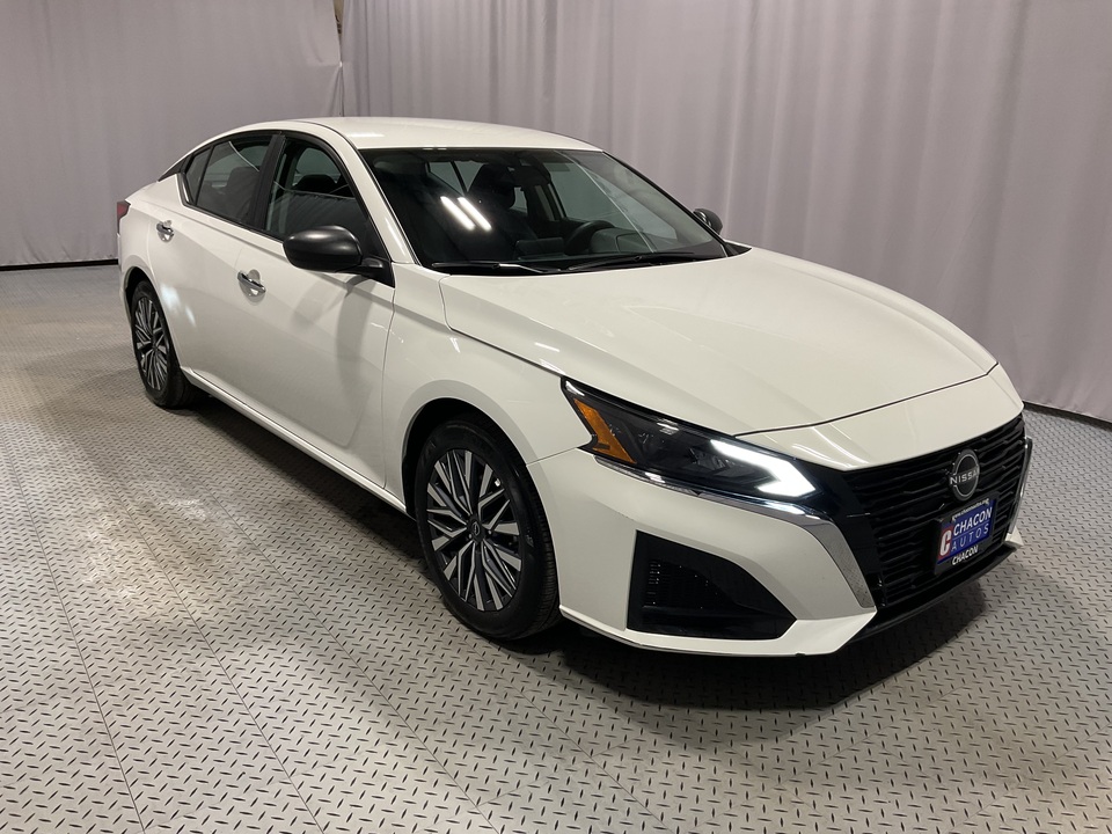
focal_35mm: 29
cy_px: 417
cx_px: 556
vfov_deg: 48.2
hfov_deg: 61.7
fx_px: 932
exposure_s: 1/100
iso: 50
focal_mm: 3
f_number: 1.8
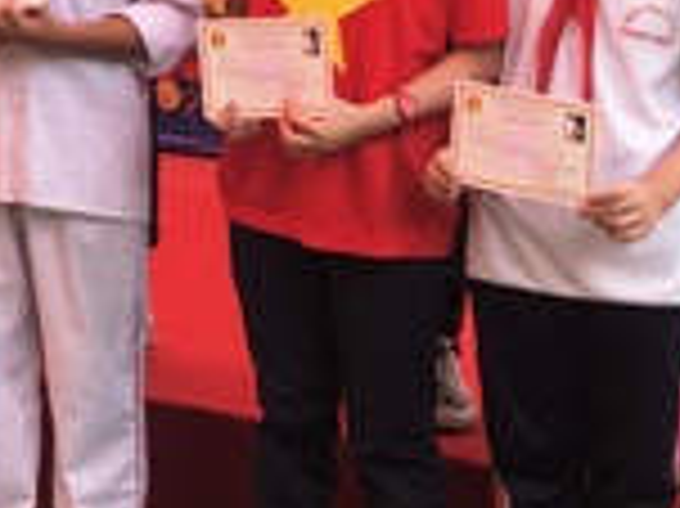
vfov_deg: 11.5
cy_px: -261
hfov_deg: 14.9
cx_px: -347
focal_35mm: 123
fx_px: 2414
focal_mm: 4.15
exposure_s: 1/115
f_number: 2.2
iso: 25
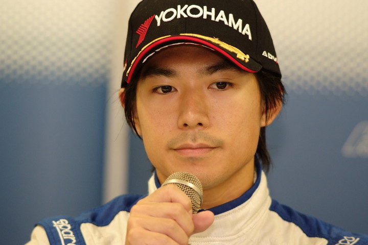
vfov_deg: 5.1
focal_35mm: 270
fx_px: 2760
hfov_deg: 7.6
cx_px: 184
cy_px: 122
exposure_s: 1/125
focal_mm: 180
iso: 800
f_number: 2.8
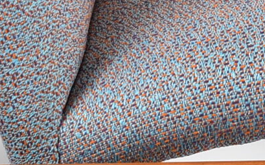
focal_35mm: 381
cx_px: 143
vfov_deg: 3.4
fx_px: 2750
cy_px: -7
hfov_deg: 5.5
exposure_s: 1/125
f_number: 4.5
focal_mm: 34
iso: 800
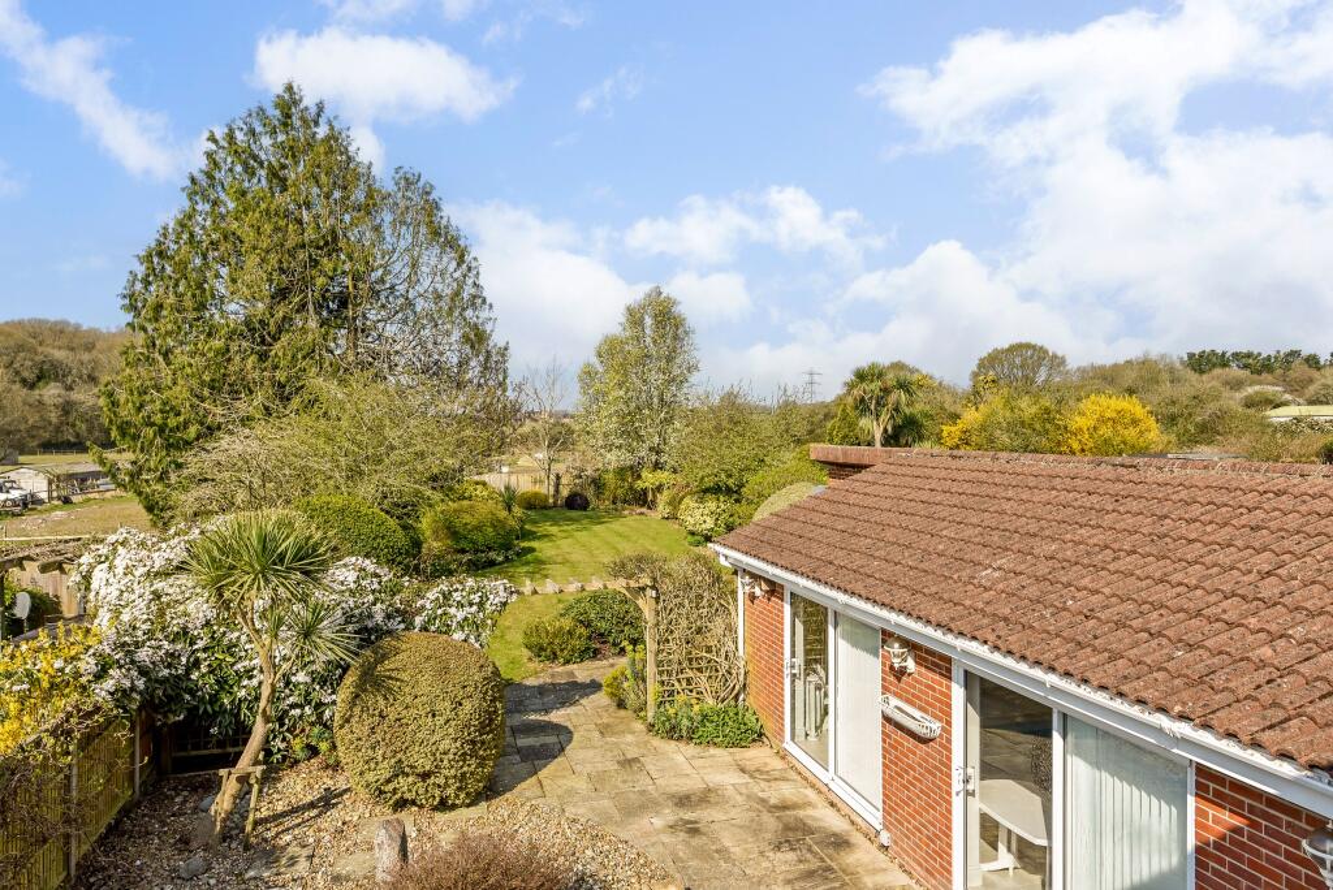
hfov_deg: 73.7
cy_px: 445
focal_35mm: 24
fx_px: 889
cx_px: 666
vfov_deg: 53.2
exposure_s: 1/2000
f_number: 7.1
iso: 400
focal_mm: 24
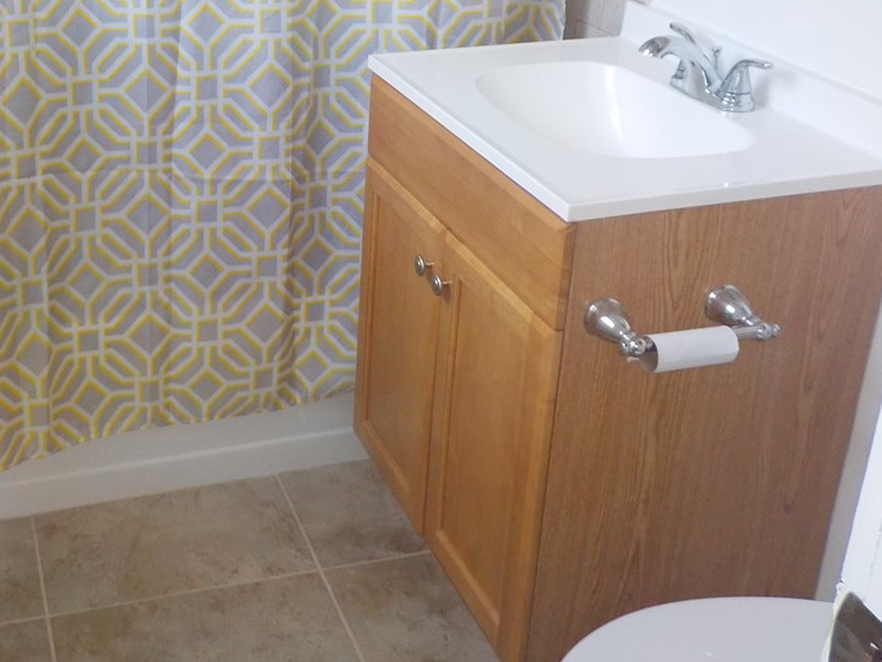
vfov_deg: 31.6
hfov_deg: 41.3
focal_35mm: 45
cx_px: 260
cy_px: 173
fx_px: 1146
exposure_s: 1/30
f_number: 3.3
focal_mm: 4.1
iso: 220
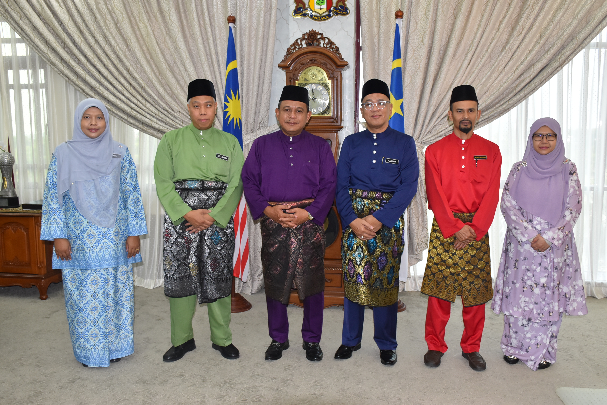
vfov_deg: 40.0
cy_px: 202
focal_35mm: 33
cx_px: 304
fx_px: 557
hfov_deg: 57.2
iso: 800
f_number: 5
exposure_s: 1/100
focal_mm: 22
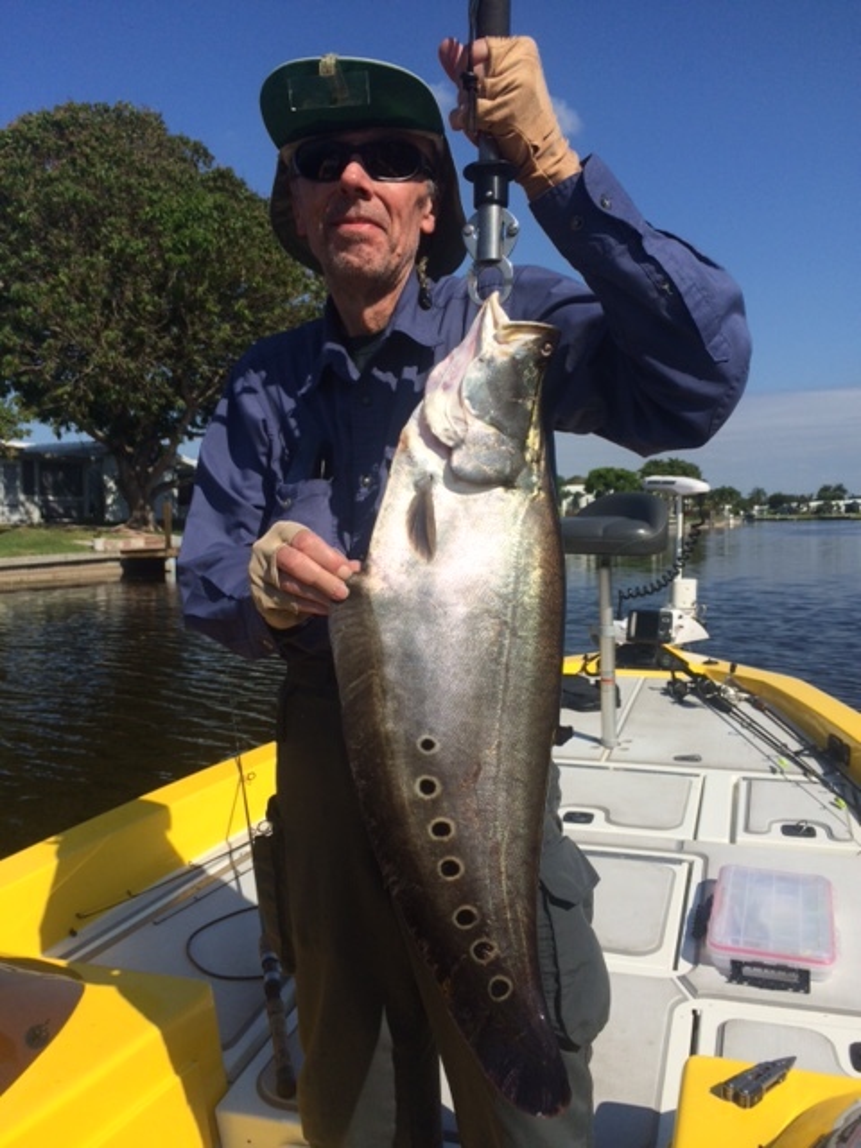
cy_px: 574
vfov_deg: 61.7
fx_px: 962
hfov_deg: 48.2
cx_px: 430
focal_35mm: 29
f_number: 2.2
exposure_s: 1/3425
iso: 32
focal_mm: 4.15
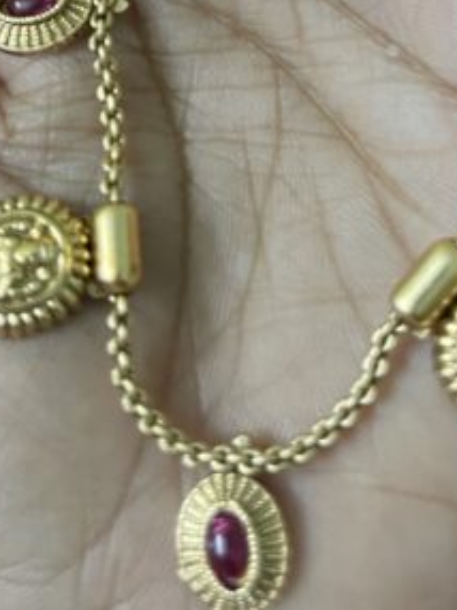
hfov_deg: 21.0
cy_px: -175
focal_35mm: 70
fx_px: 1234
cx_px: 273
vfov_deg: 24.4
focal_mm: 5.1
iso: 500
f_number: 1.6
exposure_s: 1/50
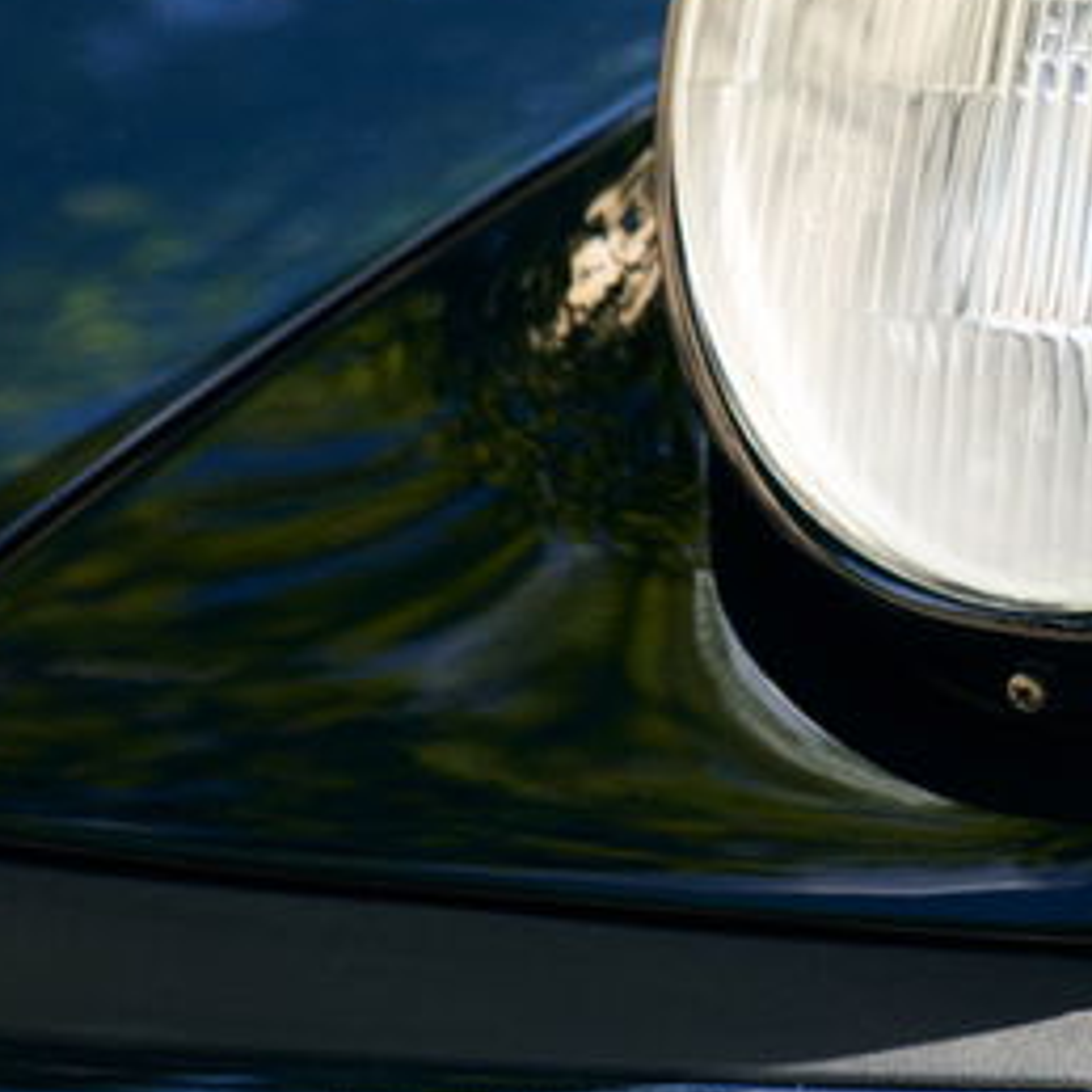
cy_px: 306
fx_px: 7138
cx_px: 1231
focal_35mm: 200
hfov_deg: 8.7
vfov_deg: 8.7
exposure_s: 1/1250
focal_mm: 53
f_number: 2.8
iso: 250
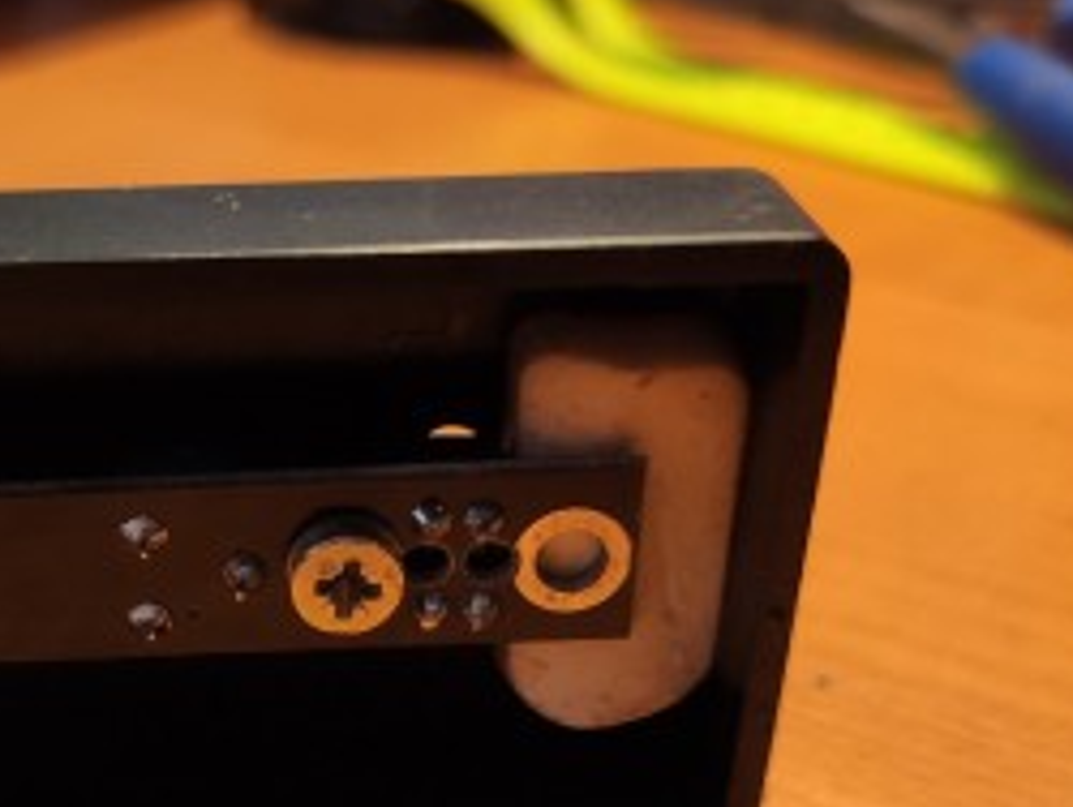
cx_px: 215
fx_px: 1613
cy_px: 689
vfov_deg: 27.3
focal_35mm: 52
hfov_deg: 35.6
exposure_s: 1/33
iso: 600
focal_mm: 4.77
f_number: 1.75
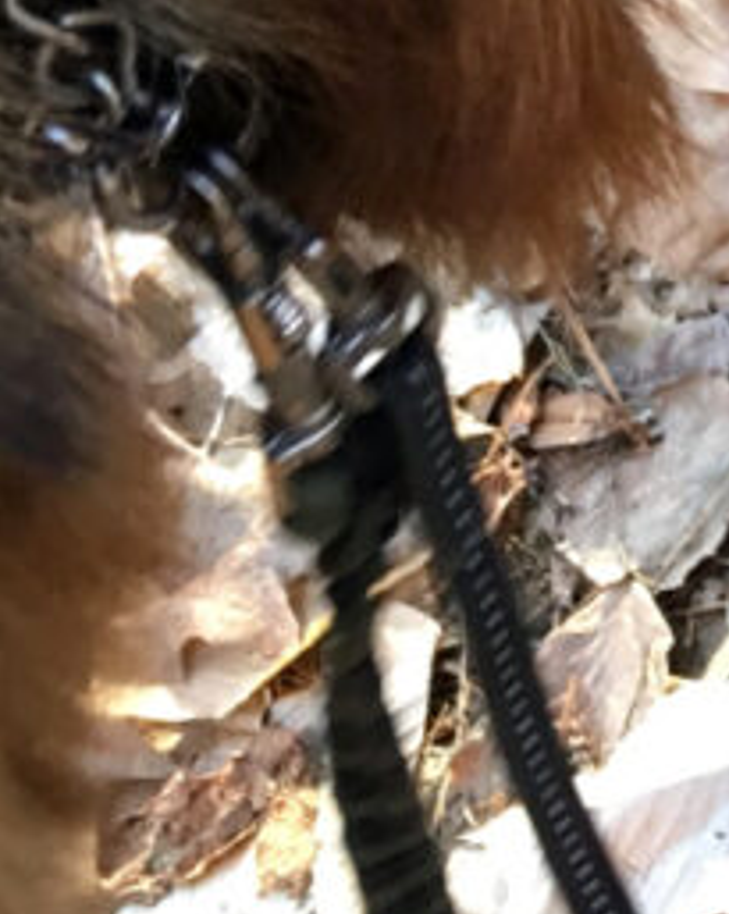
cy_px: -174
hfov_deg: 11.8
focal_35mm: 113
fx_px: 3053
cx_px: 1561
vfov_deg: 16.4
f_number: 2.2
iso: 50
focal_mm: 4.15
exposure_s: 1/15
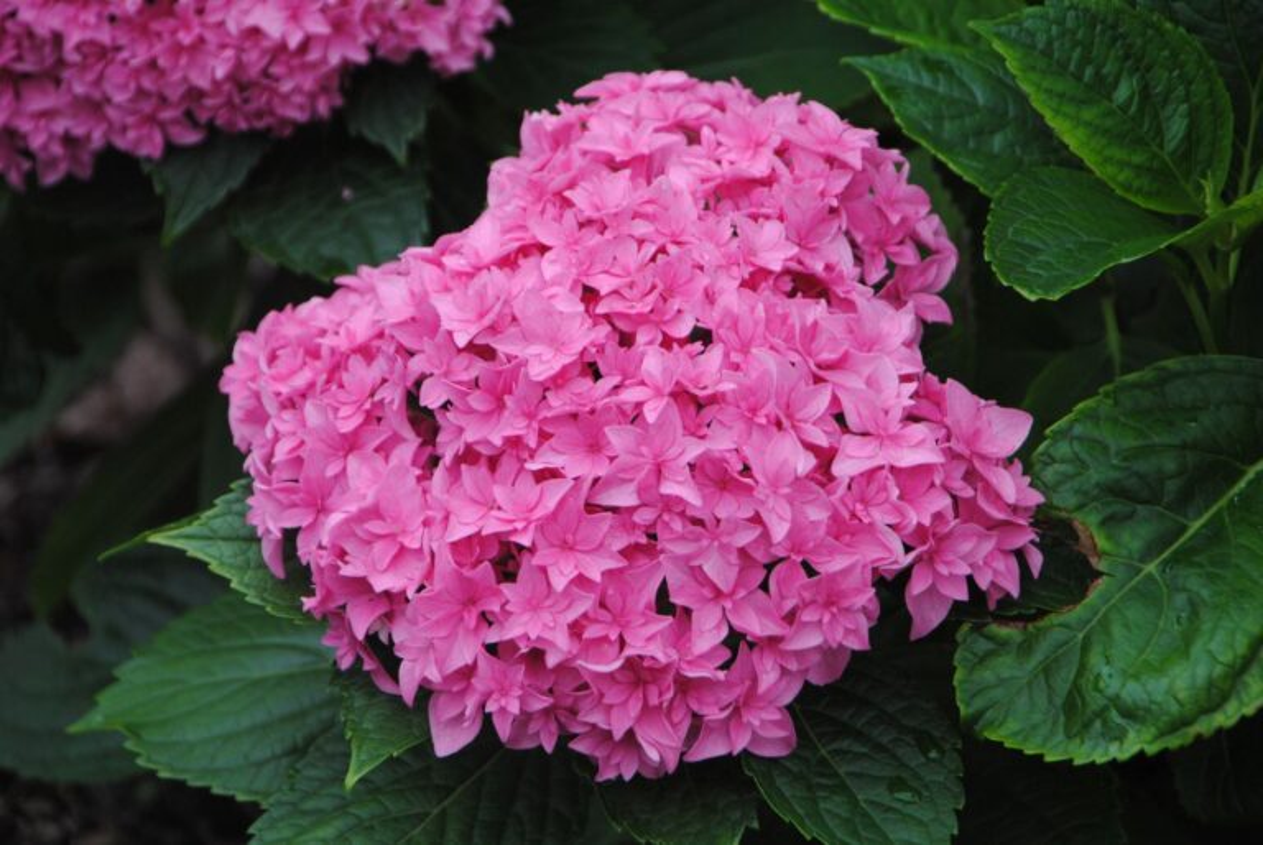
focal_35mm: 255
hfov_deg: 8.1
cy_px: 422
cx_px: 632
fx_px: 8956
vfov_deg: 5.4
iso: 400
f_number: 6
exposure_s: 1/100
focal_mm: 170
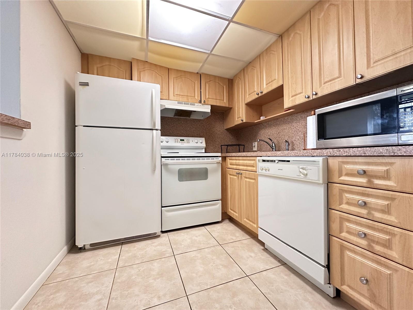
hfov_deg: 102.1
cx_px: 206
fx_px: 167
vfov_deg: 85.7
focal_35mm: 14
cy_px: 155
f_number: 2.2
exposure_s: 1/60
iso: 640
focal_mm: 2.22
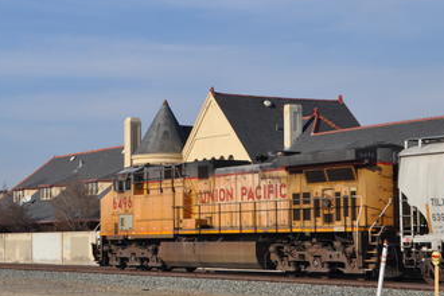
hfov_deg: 21.6
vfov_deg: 14.7
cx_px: 77
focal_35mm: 93
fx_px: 1147
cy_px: 104
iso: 200
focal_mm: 32
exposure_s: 1/500
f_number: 11
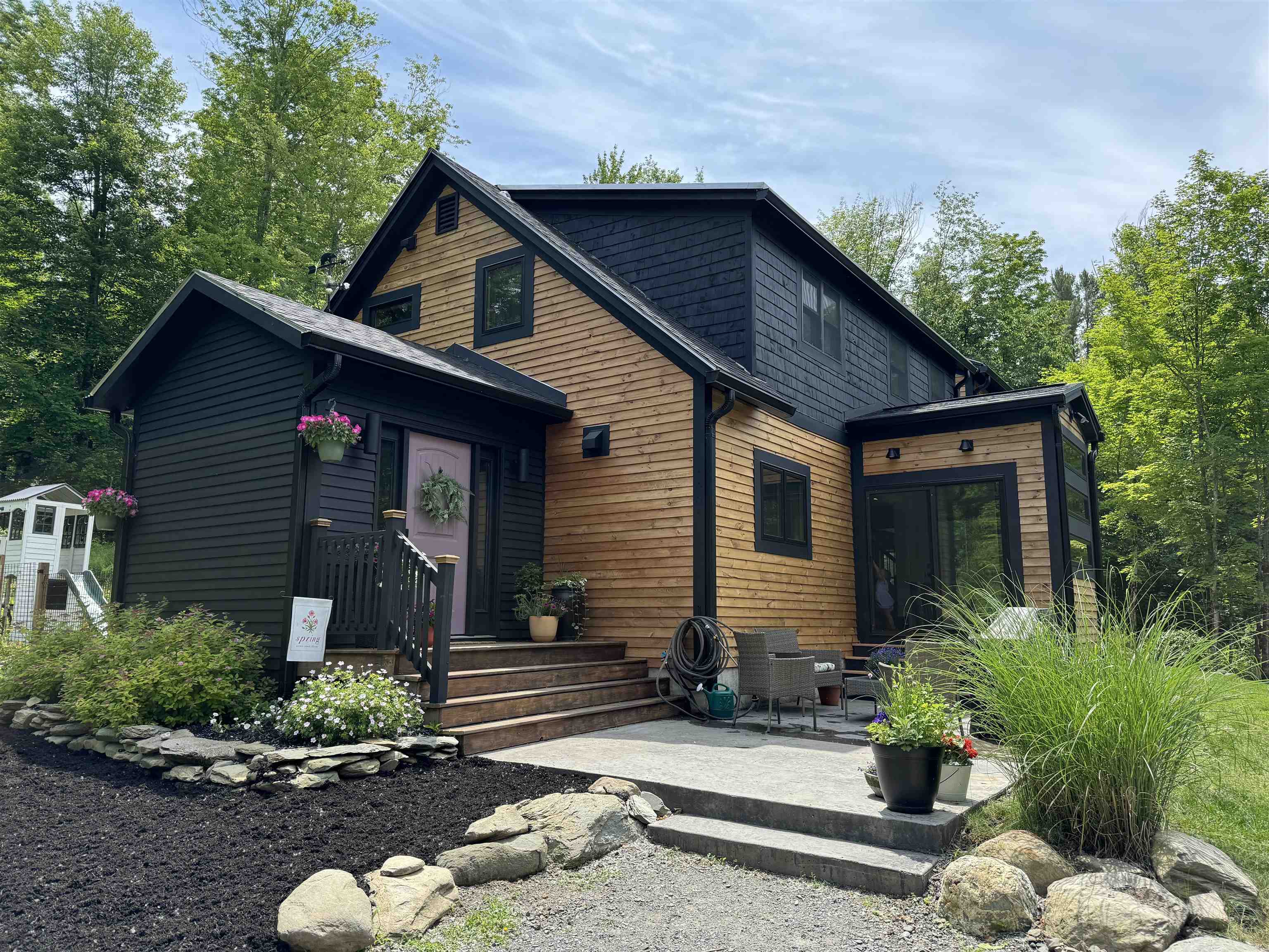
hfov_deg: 71.6
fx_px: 880
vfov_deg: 56.8
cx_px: 634
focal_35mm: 24
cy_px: 476
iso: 80
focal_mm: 6.76
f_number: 1.78
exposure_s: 1/1637
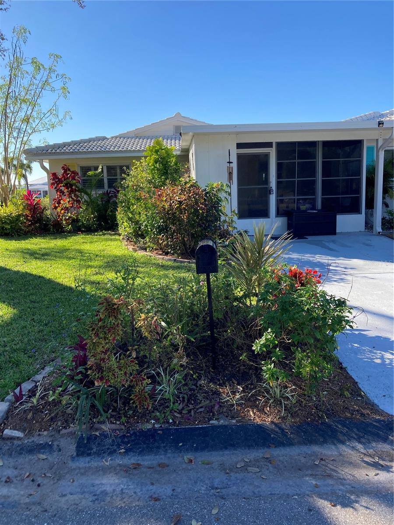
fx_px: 425
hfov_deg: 49.7
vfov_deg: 63.4
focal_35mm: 28
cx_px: 197
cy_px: 262
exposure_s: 1/1033
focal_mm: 3.99
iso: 20
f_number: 1.8
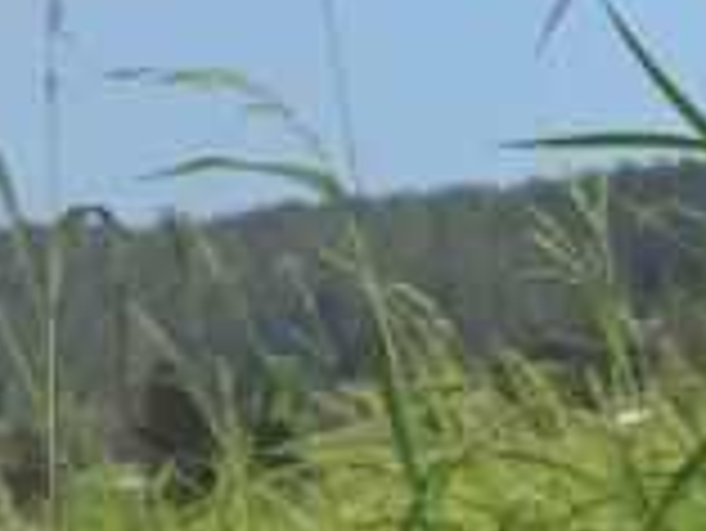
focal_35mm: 98
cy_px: 464
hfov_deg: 16.8
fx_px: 2000
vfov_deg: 15.0
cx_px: 1255
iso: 100
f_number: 3
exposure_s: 1/800
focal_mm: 4.3
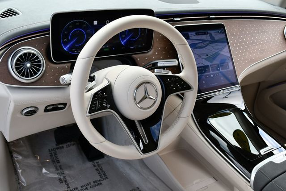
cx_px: 143
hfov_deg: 48.4
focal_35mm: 40
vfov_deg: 33.5
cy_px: 96
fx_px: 318
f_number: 5.6
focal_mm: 20
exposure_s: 1/250
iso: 220
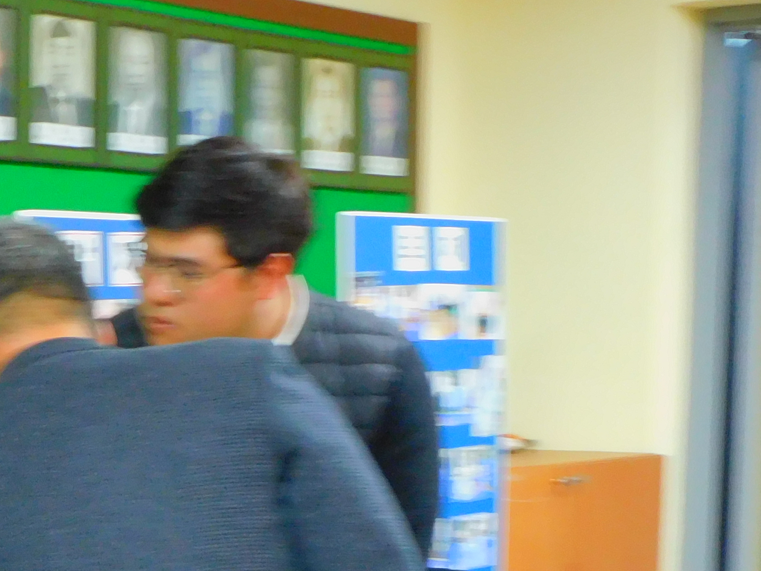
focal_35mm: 110
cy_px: 676
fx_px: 2418
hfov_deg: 16.8
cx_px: -240
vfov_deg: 13.1
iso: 400
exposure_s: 1/13
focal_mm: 7.2
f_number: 3.8
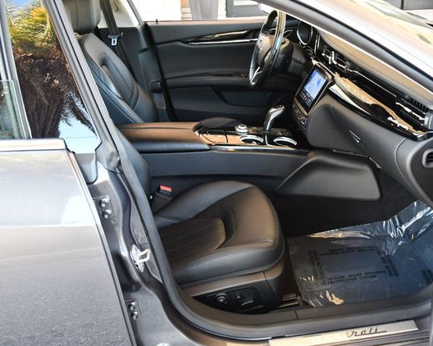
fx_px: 525
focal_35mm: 41
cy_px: 173
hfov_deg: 44.6
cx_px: 259
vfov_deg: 36.5
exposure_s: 1/125
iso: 900
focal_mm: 18
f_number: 3.5
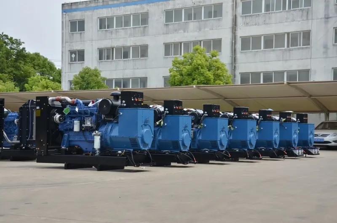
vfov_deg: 21.5
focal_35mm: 63
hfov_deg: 32.0
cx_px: 168
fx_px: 589
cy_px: 112
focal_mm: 42
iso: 100
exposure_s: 1/250
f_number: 8
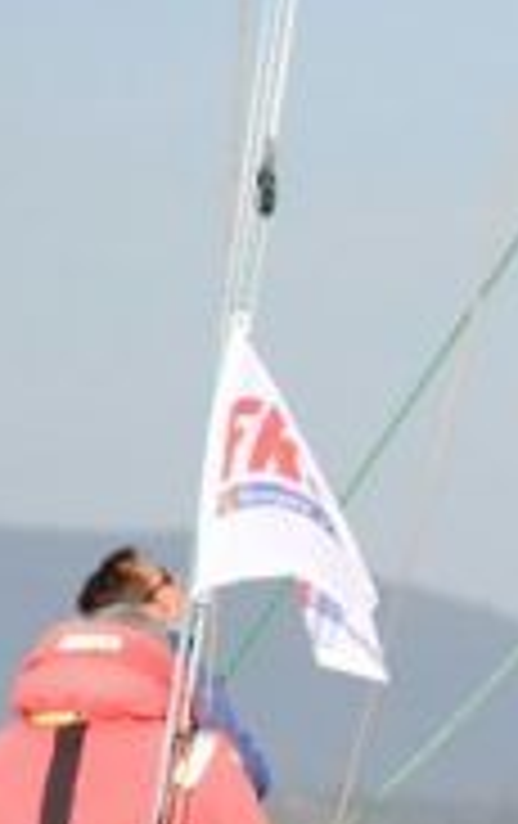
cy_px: 1128
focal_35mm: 776
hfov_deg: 1.7
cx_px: 887
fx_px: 17459
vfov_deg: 2.7
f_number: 5.6
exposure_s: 1/500
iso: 100
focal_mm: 116
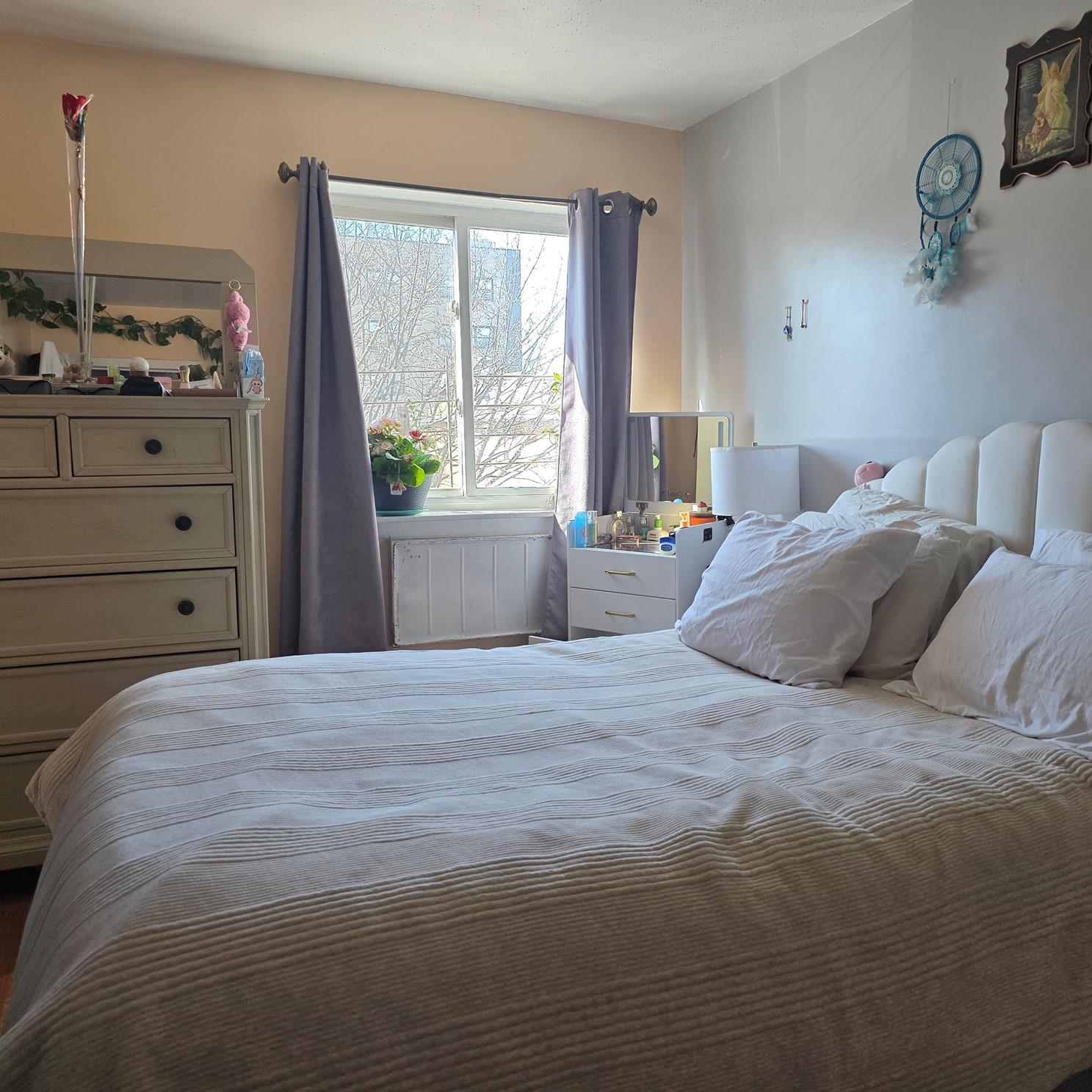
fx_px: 999
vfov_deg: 57.3
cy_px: 552
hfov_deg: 57.0
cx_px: 634
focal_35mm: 28
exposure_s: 1/180
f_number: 1.7
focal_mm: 6.3
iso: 125
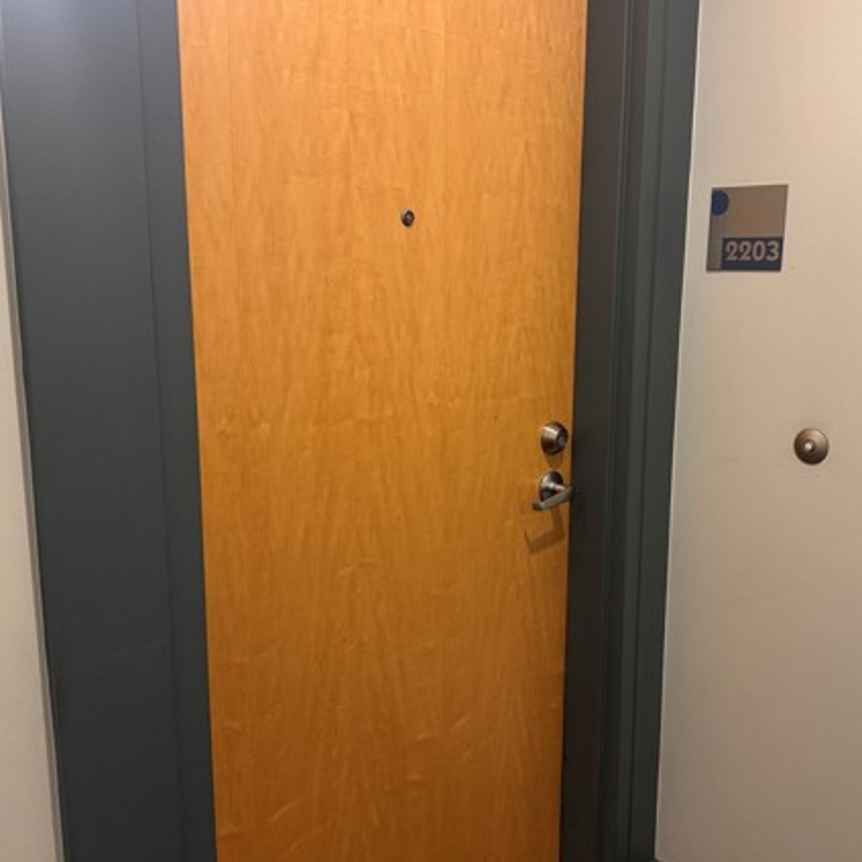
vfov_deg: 51.1
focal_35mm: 32
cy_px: 429
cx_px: 502
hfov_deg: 50.9
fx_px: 902
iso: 250
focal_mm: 6.76
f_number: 1.78
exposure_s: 1/60
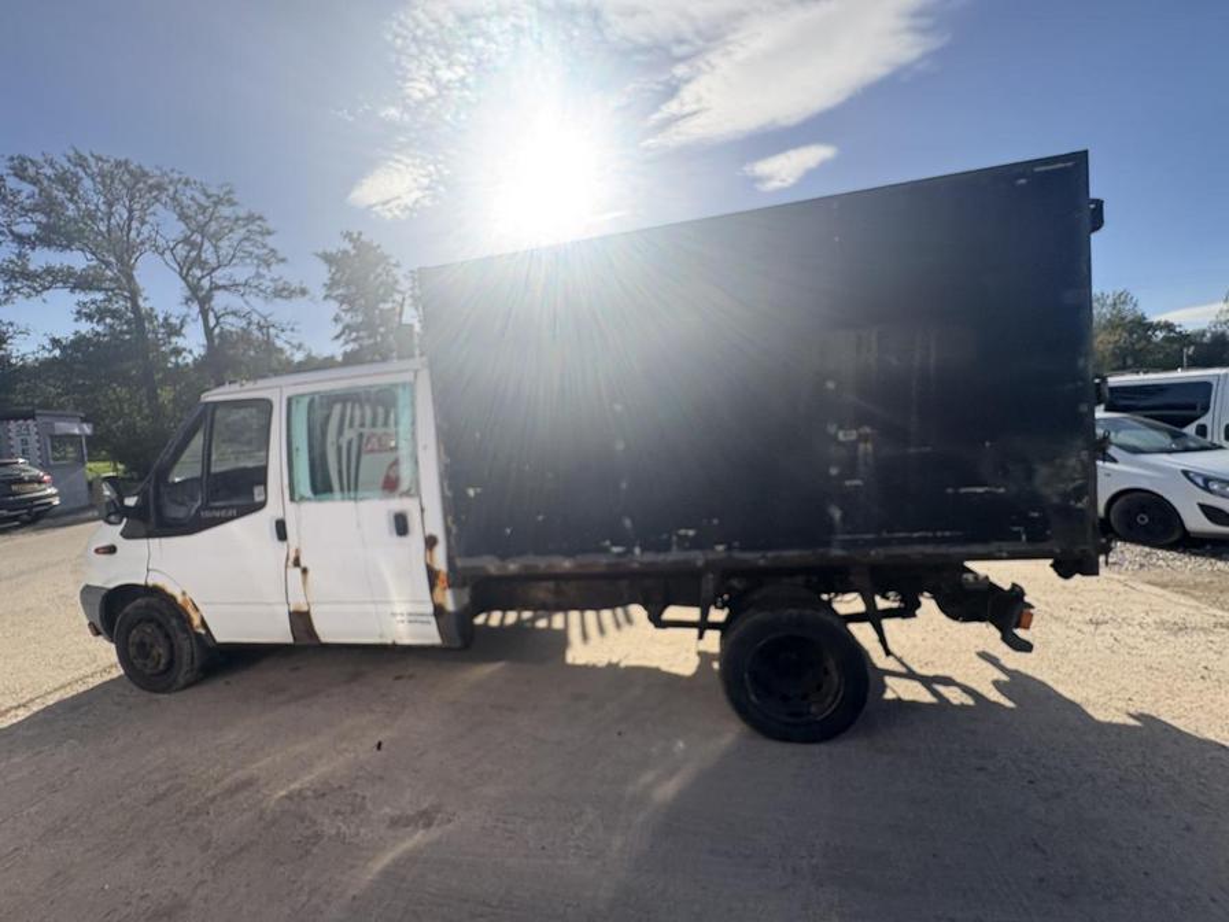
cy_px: 461
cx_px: 614
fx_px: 497
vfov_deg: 85.7
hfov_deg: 102.1
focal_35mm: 14
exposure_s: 1/932
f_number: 2.2
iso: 40
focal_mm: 2.22
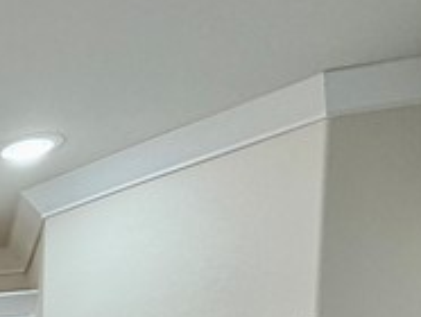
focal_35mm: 77
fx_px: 938
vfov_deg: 16.1
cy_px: 580
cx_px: -453
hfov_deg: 17.2
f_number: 2.2
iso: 80
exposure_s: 1/120
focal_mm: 2.22
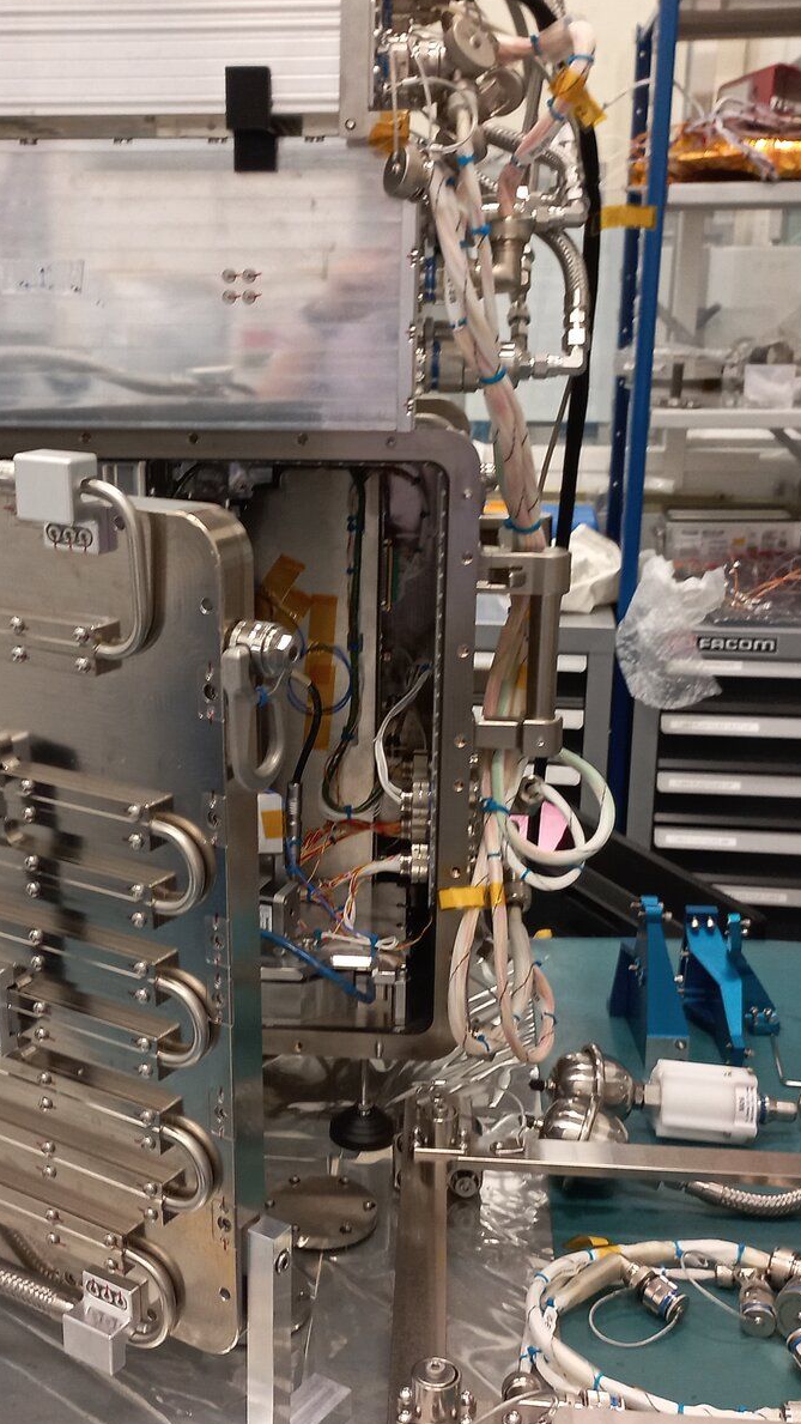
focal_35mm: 44
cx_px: 262
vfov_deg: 46.4
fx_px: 1661
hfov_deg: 26.9
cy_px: 731
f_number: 1.8
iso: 160
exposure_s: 1/33.3
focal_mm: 4.6
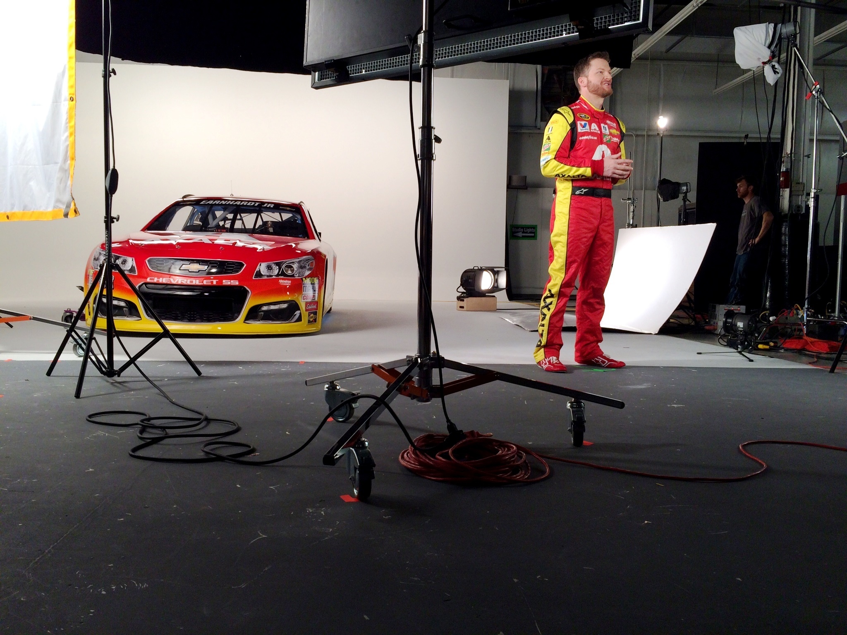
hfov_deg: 61.7
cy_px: 318
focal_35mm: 29
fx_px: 710
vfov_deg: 48.2
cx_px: 424
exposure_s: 1/120
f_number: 2.2
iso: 64
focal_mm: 4.15
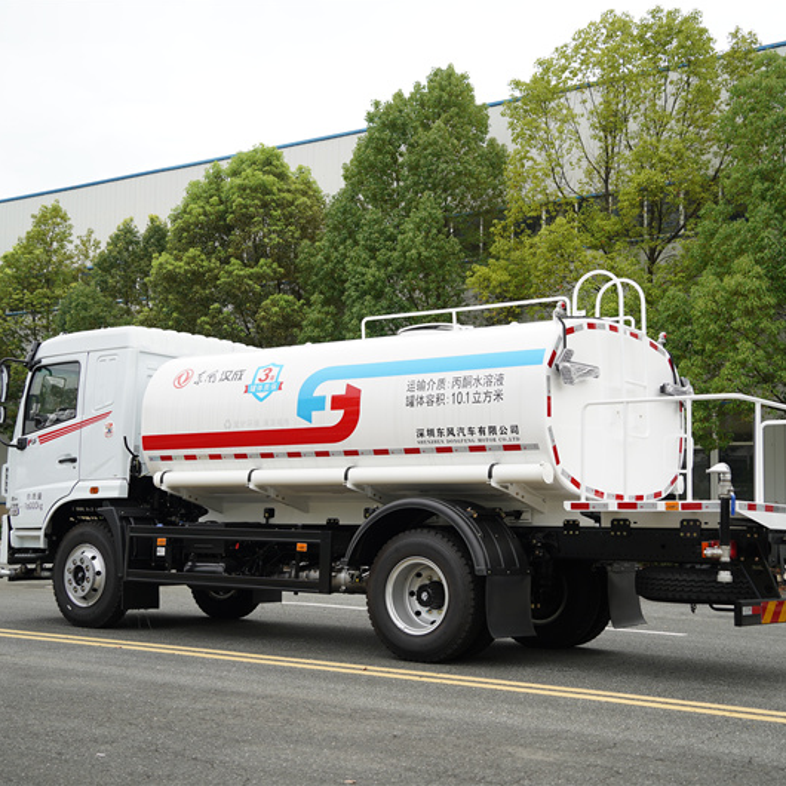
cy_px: 392
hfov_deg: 34.0
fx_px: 1284
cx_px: 375
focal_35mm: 50
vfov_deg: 34.0
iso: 100
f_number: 3.2
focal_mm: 39
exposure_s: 1/400
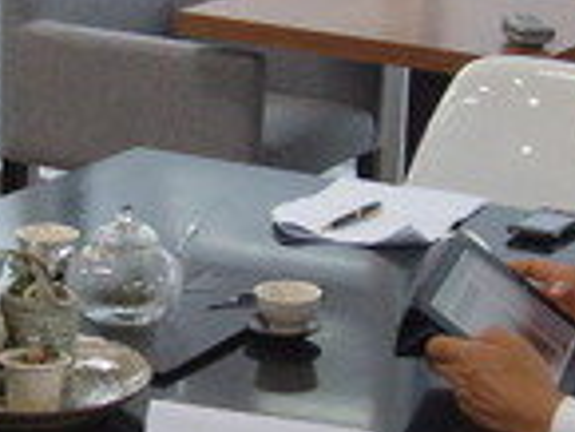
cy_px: 115
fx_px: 2244
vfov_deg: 11.0
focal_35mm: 135
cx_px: 95
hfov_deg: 14.5
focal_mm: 5.8
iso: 160
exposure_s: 1/45
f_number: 2.8
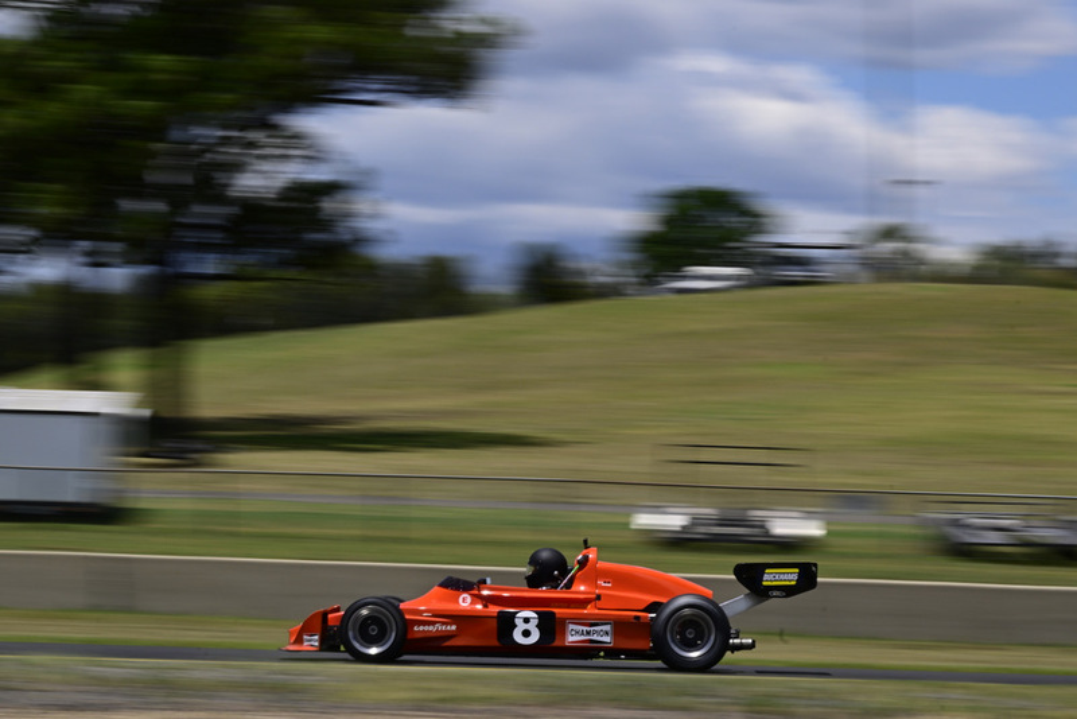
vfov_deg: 11.4
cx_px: 538
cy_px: 360
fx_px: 3591
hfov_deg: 17.1
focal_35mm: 120
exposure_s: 1/80
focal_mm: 80
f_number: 22
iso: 100
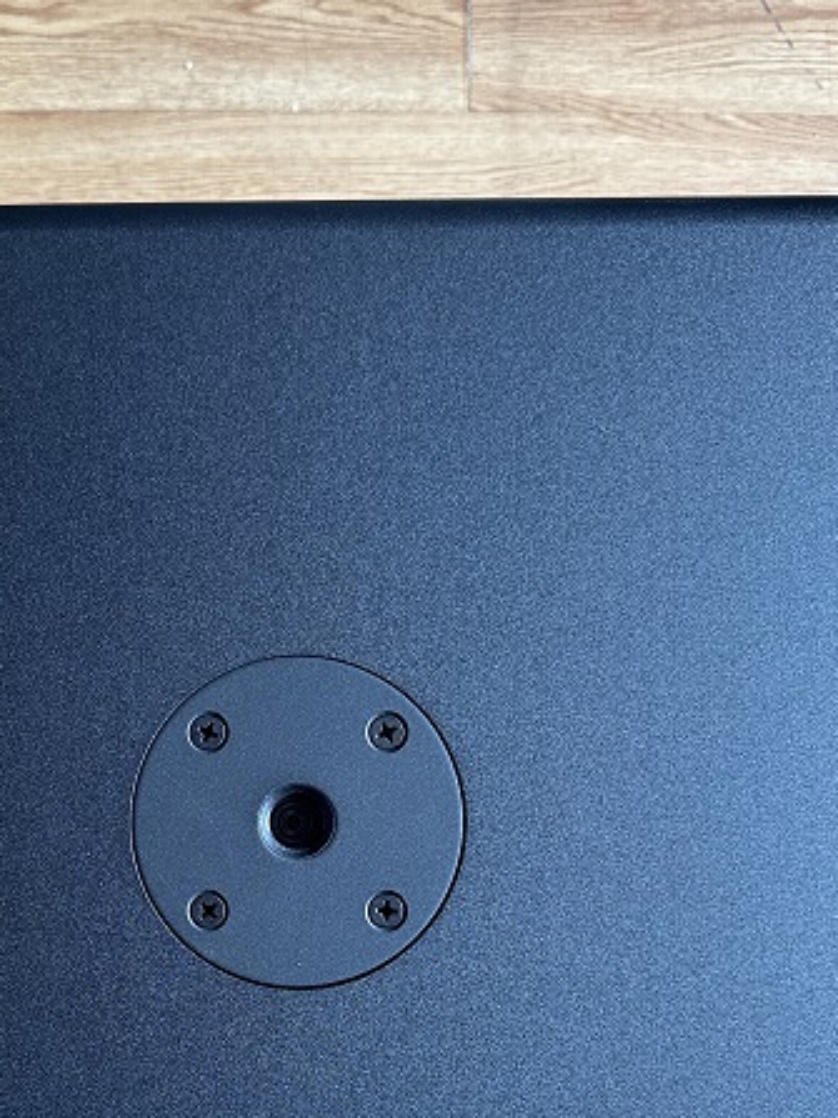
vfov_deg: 42.3
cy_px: 855
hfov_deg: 33.0
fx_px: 1389
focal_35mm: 43
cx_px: 228
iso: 200
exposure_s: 1/50
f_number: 1.78
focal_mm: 6.86
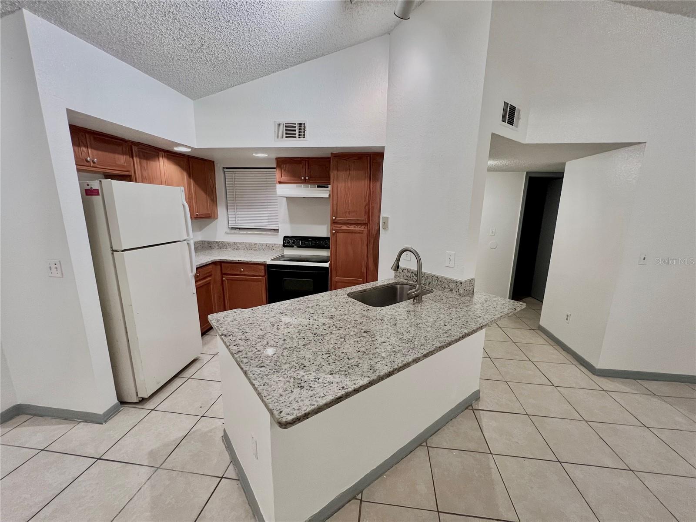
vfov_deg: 89.9
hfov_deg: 106.2
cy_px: 261
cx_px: 348
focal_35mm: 13
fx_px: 261
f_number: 1.8
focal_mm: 1.57
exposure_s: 1/60
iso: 320
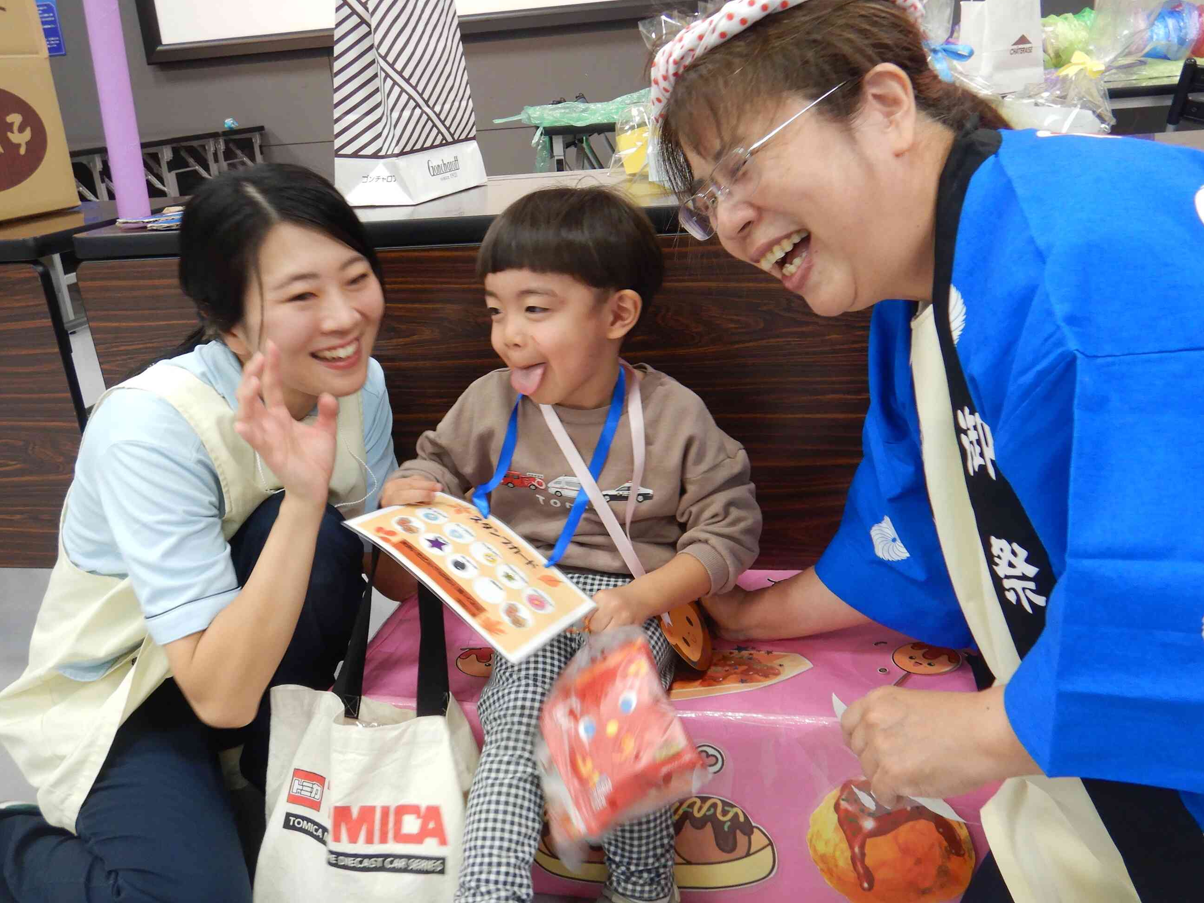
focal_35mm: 30
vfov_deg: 46.8
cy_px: 430
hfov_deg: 59.9
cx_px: 580
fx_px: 1043
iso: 200
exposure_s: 1/30
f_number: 2.8
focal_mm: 4.3
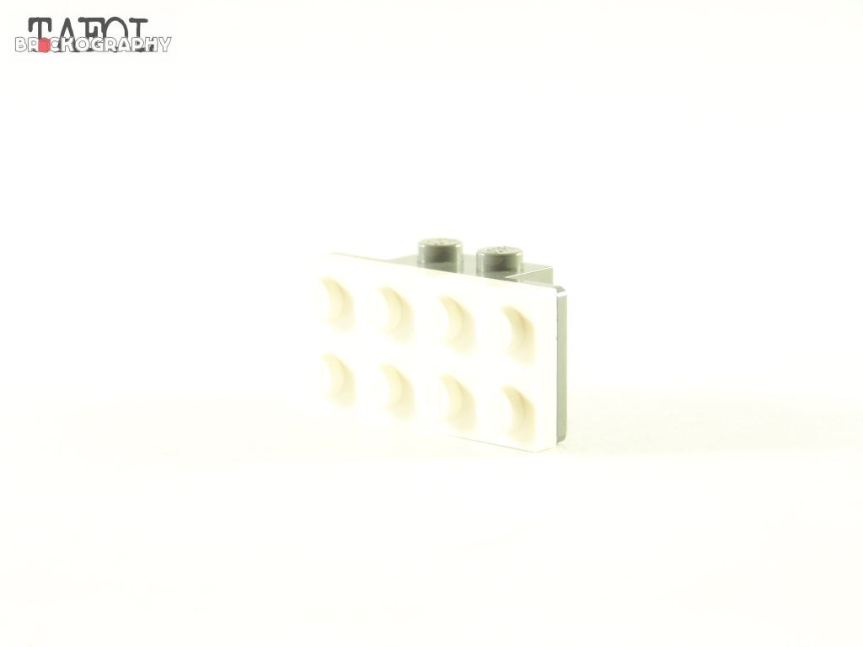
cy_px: 324
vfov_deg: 14.1
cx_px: 432
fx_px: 2618
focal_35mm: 105
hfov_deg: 18.7
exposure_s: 1/20
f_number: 3.2
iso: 200
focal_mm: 17.5
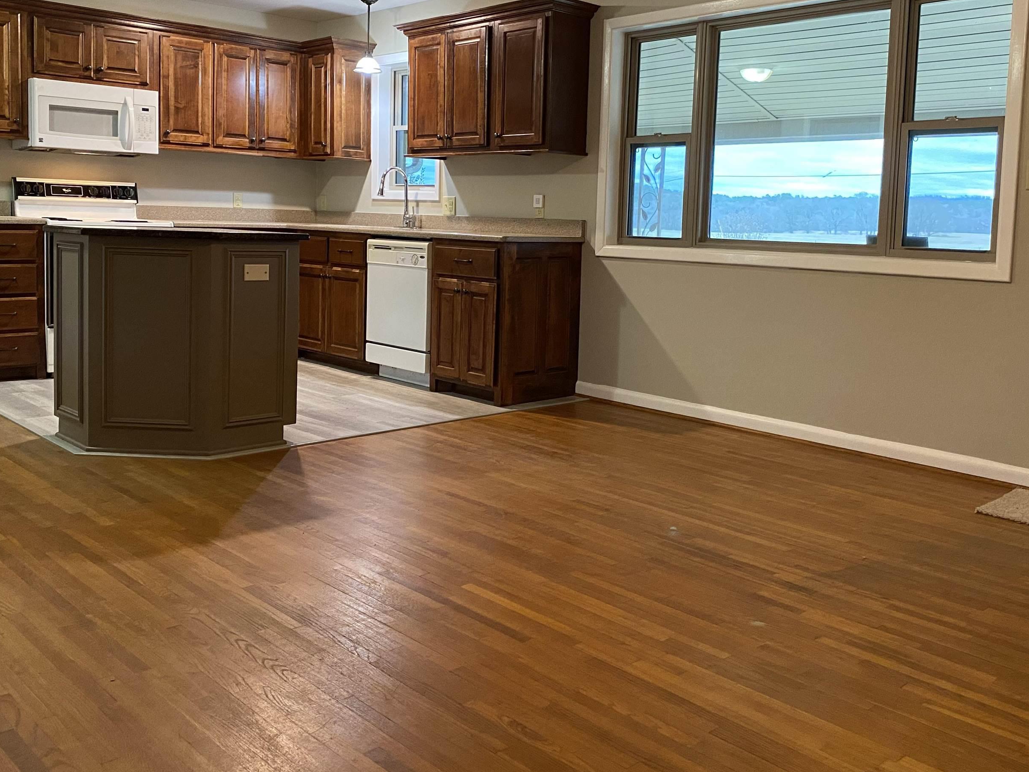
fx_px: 981
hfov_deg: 55.4
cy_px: 311
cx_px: 515
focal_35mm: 33
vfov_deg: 42.8
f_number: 1.8
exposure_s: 1/60
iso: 500
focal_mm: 4.25
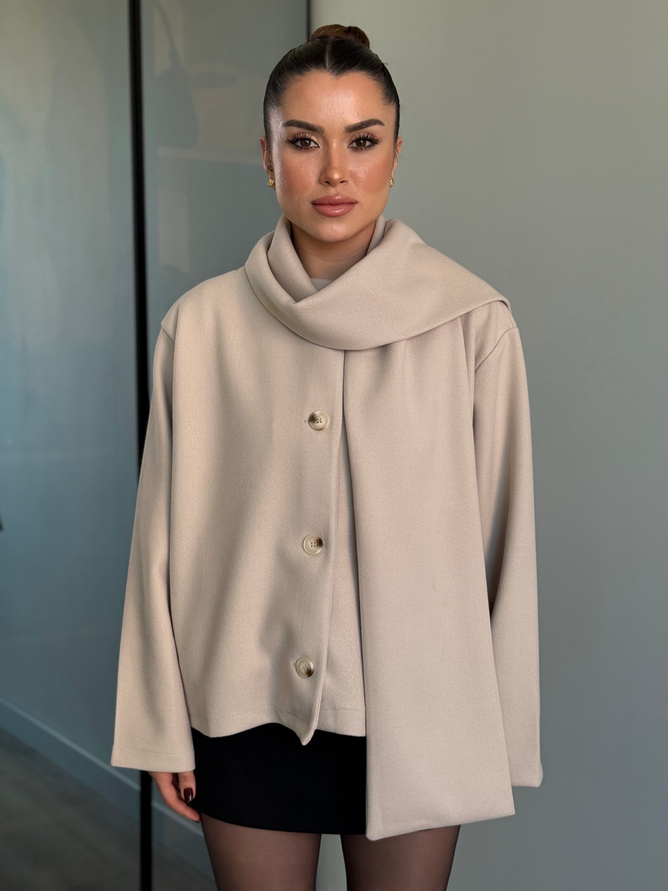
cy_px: 446
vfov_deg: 39.7
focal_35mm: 48
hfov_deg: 30.3
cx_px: 334
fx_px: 1235
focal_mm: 6.76
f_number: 1.78
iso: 64
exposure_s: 1/150
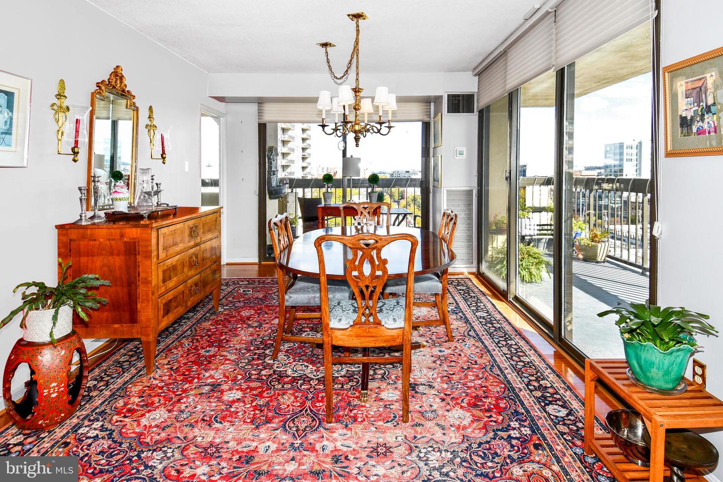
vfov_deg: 67.4
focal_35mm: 18
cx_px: 362
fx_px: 361
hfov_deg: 90.0
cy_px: 241
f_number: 5.6
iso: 110
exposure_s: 1/125
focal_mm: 12
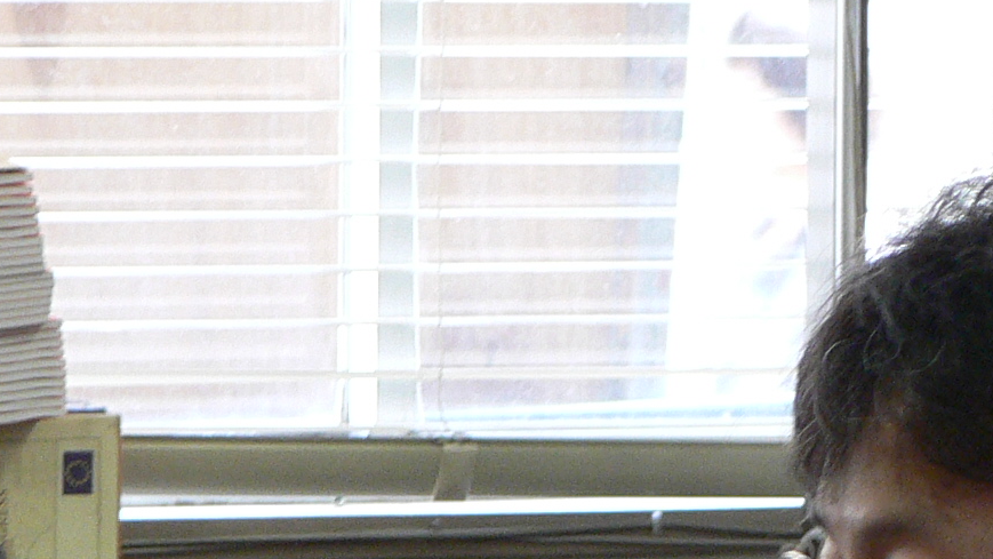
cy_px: 826
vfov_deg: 3.0
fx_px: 10480
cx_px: 808
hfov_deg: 5.4
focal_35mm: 398
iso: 200
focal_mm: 20.7
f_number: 3.2
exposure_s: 1/30
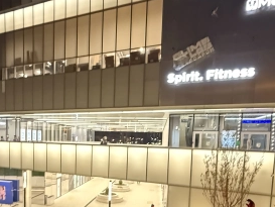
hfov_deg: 56.3
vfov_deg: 42.5
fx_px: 254
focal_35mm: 32
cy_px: 162
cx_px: 108
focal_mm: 2.22
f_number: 2.2
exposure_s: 1/33
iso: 1600
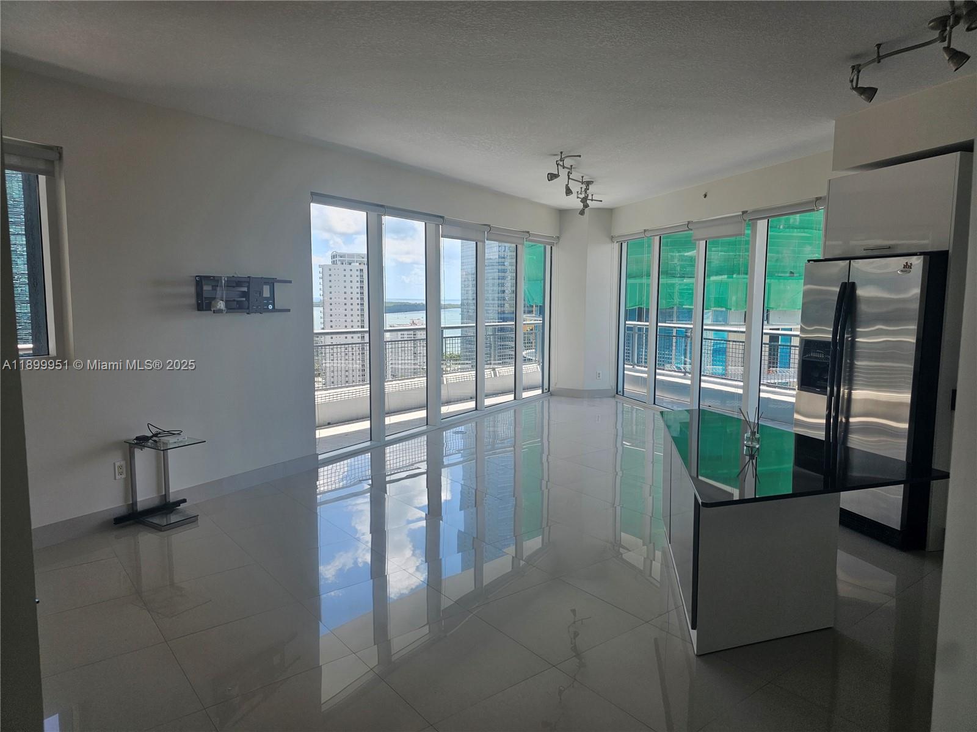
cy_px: 366
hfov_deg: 73.9
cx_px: 488
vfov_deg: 58.9
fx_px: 649
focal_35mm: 23
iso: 12
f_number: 1.7
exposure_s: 1/120
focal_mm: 6.3
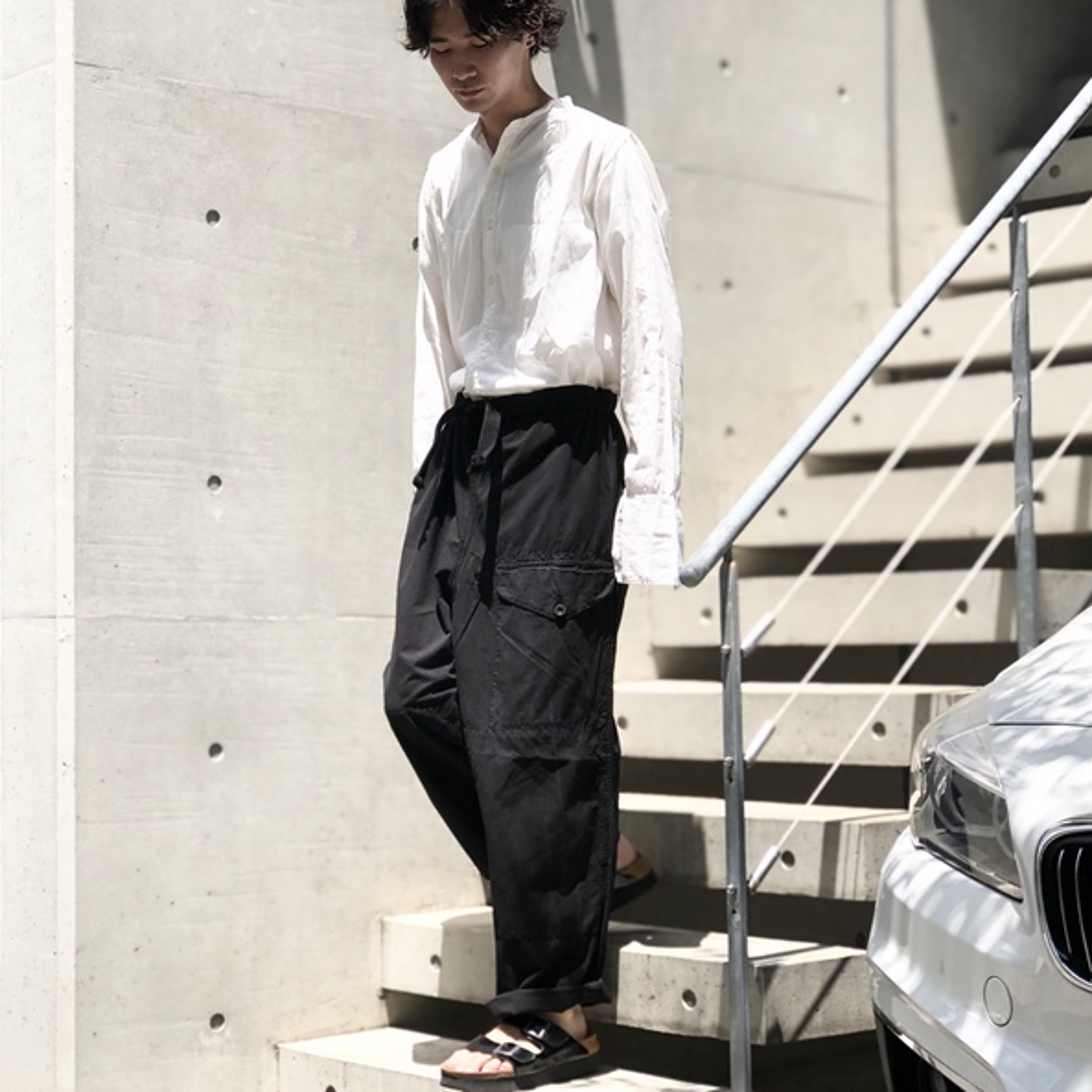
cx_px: 427
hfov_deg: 25.3
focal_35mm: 68
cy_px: 545
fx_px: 2427
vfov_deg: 25.4
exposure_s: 1/458
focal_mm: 6.6
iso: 20
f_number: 2.8
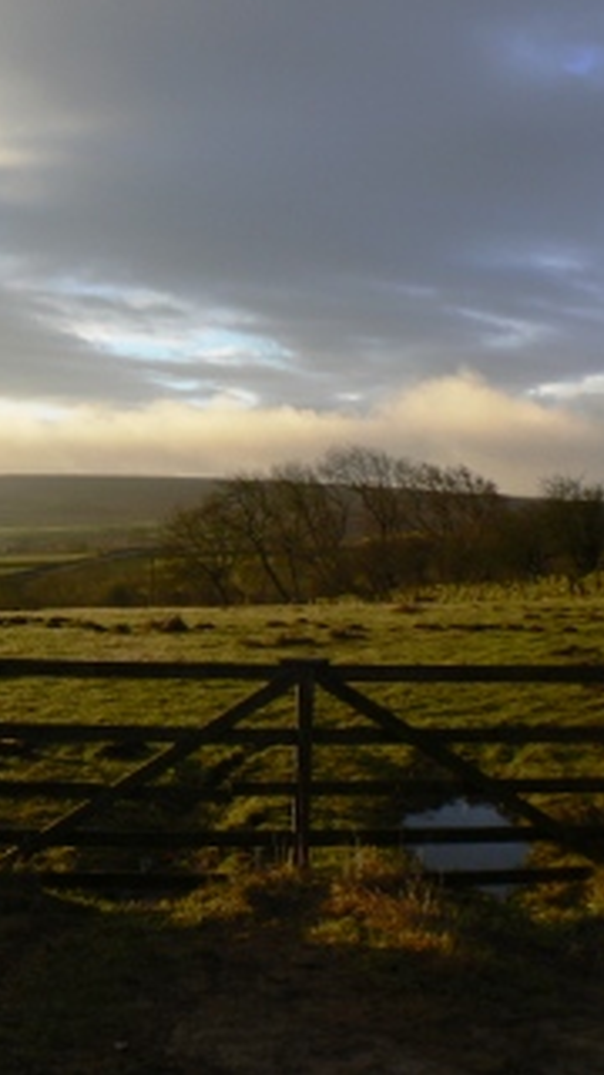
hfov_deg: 21.6
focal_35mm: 53
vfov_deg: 39.2
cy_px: 538
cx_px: -34
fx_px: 1509
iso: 80
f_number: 5.6
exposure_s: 1/250
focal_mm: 6
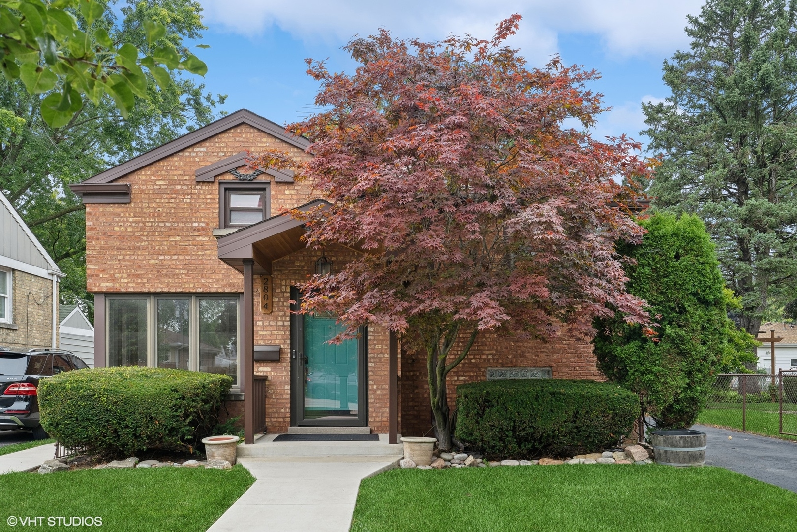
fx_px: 686
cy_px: 266
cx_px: 398
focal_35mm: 31
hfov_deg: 60.3
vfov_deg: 42.3
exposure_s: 1/100
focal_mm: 31
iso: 320
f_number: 9
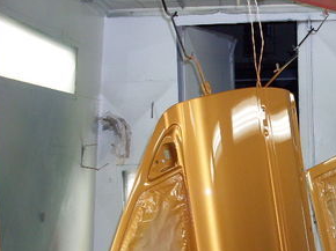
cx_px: 338
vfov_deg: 17.3
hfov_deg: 22.4
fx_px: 815
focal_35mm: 84
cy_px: 229
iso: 120
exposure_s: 1/45
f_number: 2.8
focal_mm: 6.3
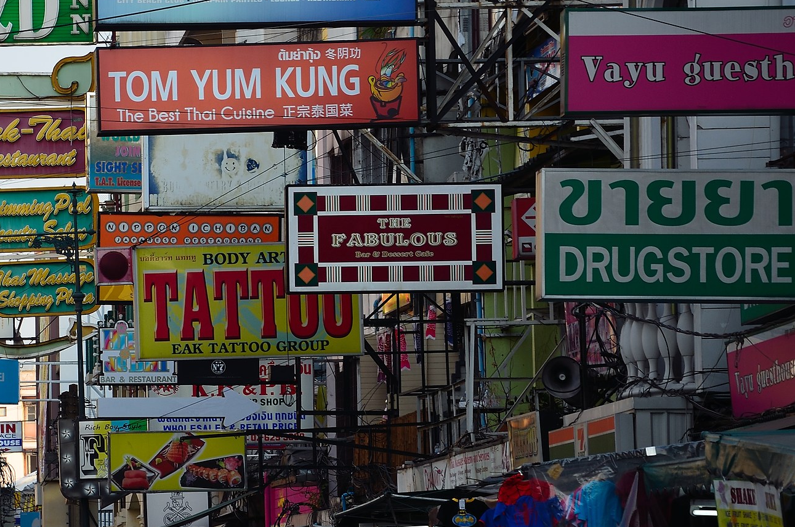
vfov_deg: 7.4
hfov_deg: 11.1
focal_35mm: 184
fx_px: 4055
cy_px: 315
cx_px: 81
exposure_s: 1/125
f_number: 5.3
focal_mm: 66
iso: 100
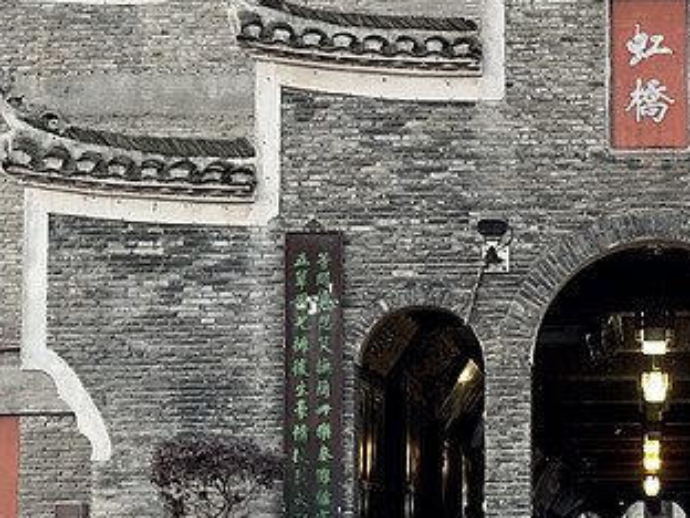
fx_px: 2452
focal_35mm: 123
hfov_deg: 15.8
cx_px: 632
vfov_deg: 12.0
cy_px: 235
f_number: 1.78
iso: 400
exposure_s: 1/40
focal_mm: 6.86
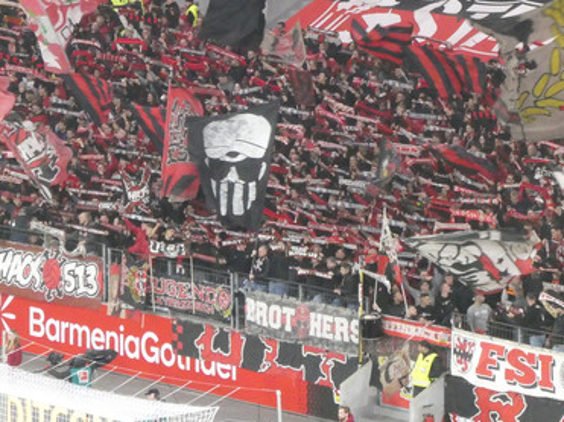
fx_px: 4495
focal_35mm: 276
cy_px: 87
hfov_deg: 7.2
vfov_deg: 5.4
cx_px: 252
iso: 1600
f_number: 5.5
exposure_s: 1/80
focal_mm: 28.7
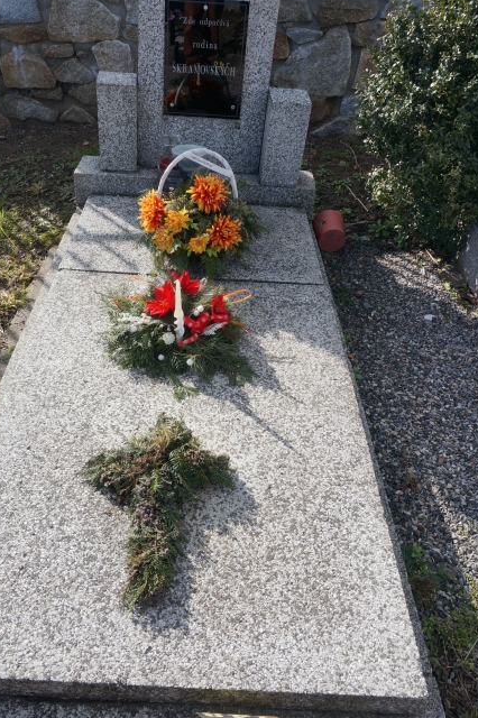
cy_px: 341
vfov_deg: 61.9
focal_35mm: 30
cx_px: 199
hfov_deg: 43.4
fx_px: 598
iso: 100
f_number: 9
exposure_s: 1/160
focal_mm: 16
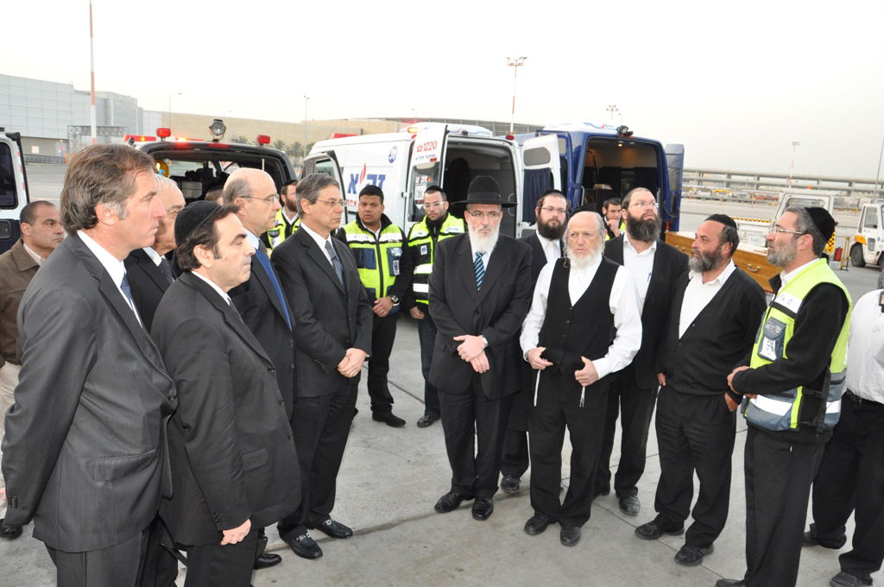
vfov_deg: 47.8
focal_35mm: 27
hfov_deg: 67.4
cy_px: 294
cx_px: 442
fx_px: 662
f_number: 5.6
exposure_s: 1/60
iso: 640
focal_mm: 18
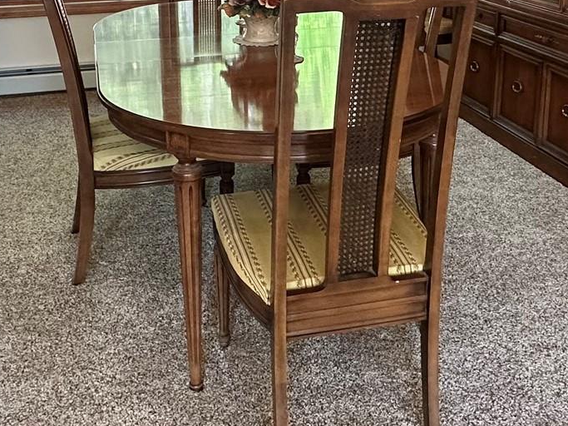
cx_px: 294
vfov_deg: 32.4
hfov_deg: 44.8
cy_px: 31
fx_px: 689
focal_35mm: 42
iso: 320
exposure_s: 1/120
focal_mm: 2.22
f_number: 2.2
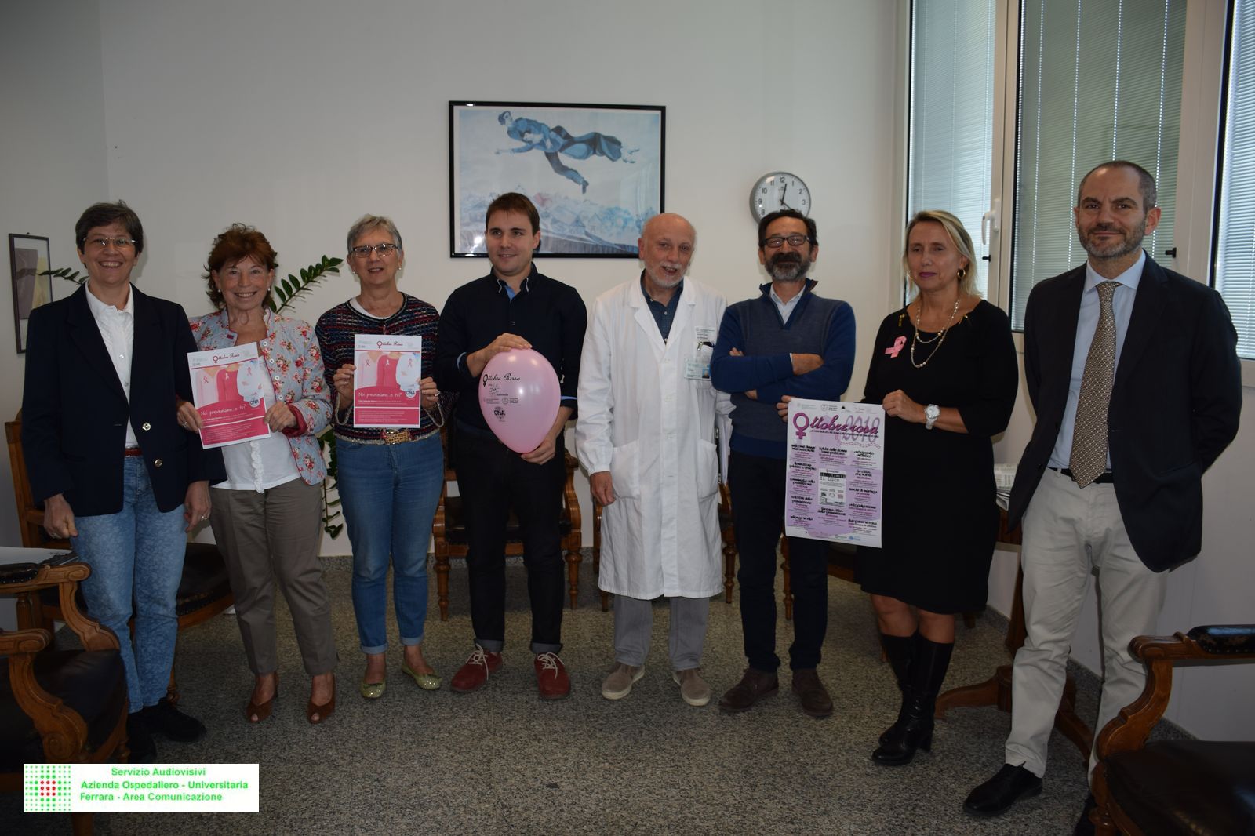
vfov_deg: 47.9
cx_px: 628
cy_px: 418
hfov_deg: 67.4
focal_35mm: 27
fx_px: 941
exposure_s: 1/60
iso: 100
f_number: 3.5
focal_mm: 18
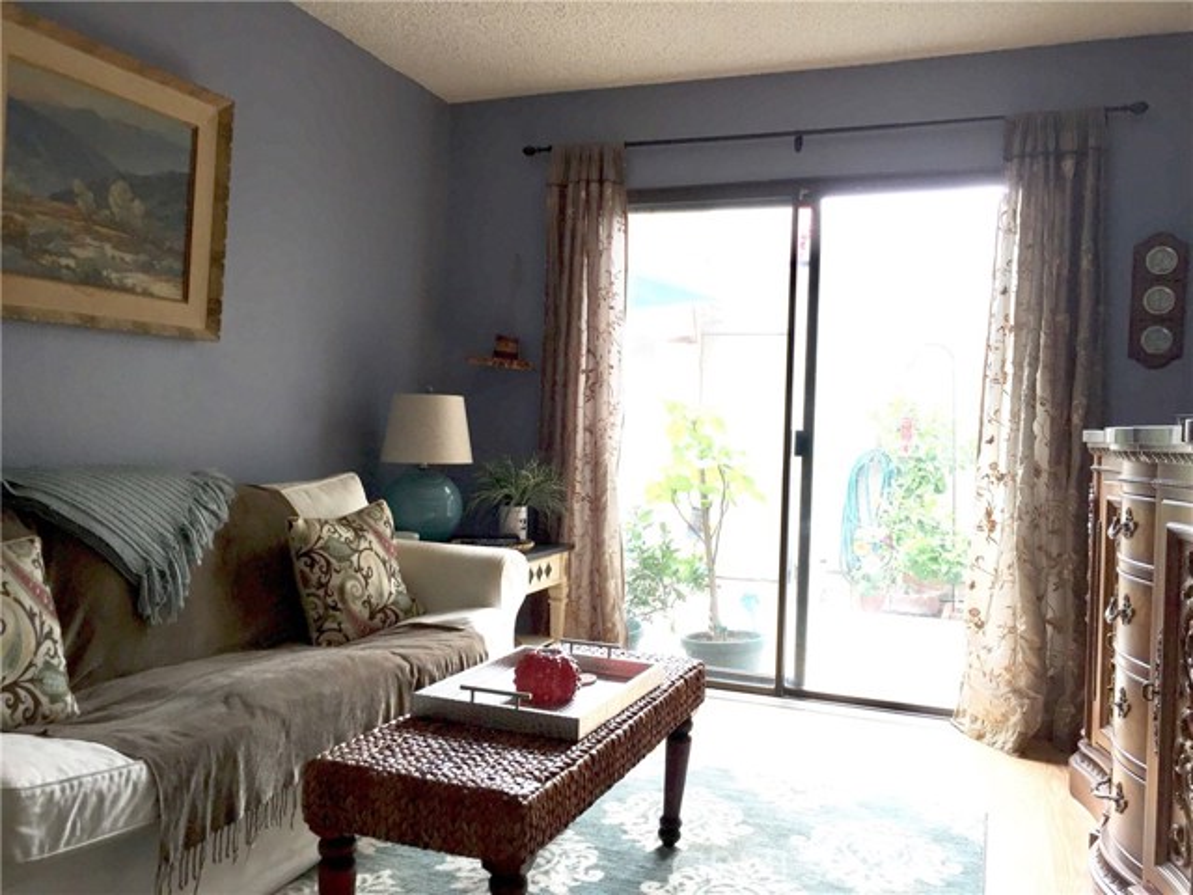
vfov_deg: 48.2
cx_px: 596
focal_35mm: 29
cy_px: 448
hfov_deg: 61.7
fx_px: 999
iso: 40
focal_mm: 4.15
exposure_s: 1/60
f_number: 2.2
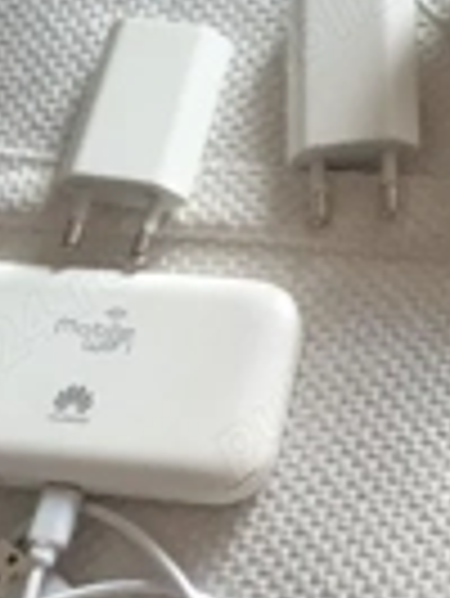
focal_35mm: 78
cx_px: 405
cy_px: 400
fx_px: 1350
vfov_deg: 24.9
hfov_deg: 18.6
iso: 250
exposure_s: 1/24
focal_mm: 4.3
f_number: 2.4
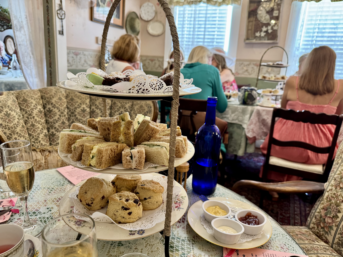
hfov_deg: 71.6
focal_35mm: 24
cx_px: 172
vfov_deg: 56.8
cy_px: 128
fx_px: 238
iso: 320
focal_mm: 6.76
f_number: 1.78
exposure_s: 1/60
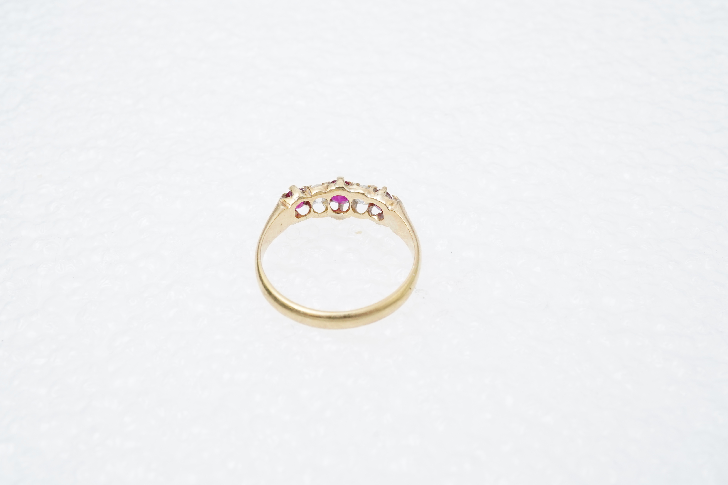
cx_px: 364
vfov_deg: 29.9
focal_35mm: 45
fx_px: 910
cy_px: 242
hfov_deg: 43.6
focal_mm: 30
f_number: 22
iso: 800
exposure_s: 1/125
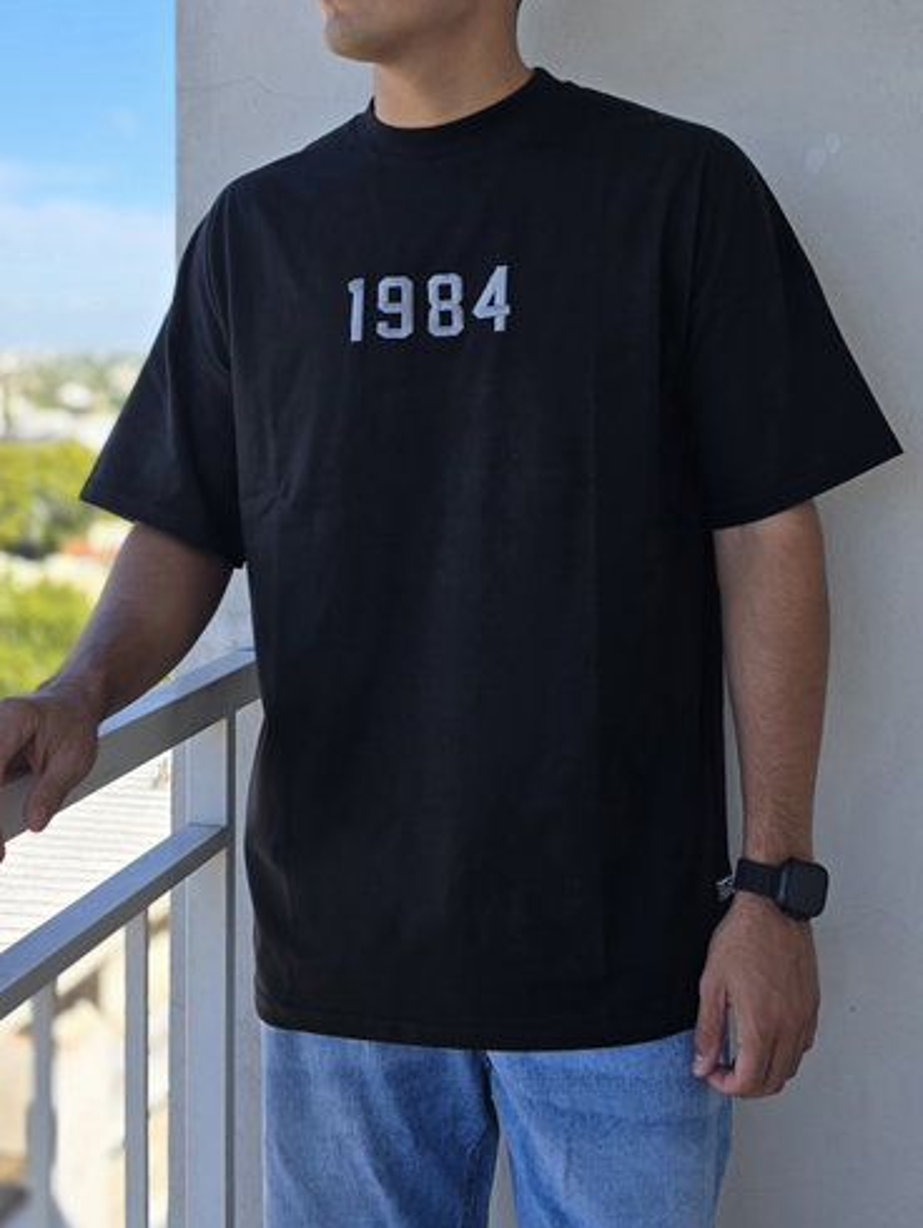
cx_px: 462
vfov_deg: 69.4
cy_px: 620
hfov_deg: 54.9
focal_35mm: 25
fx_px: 888
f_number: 1.7
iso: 12
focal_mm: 6.3
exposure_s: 1/556
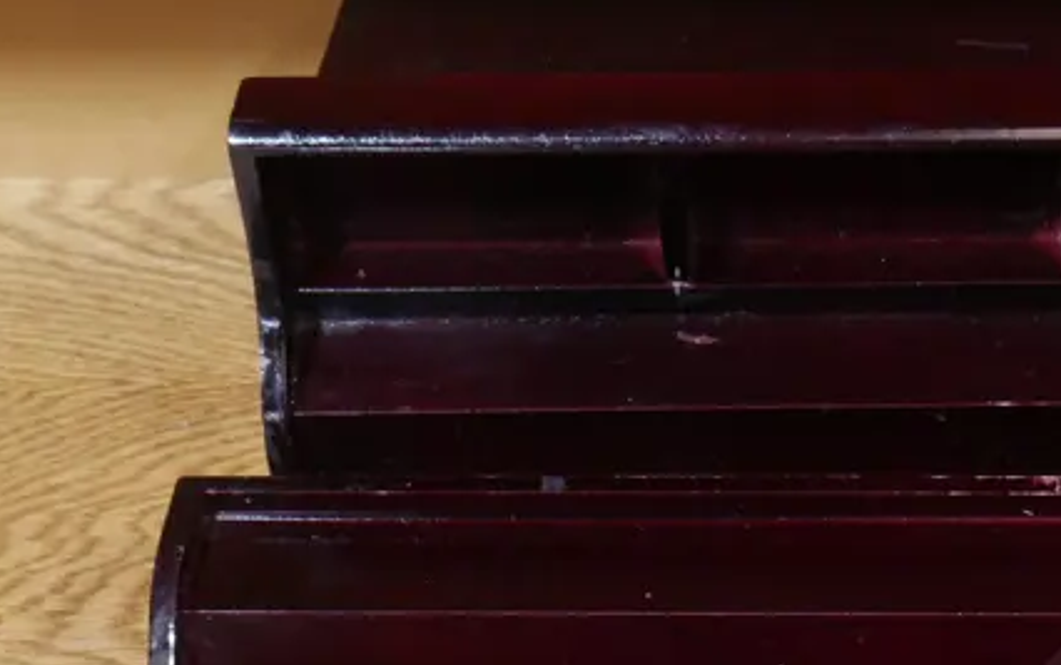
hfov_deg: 18.2
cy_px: 755
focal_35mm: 112
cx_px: 1011
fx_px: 3241
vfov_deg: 11.5
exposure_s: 1/60
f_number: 5.6
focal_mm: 22
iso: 1600
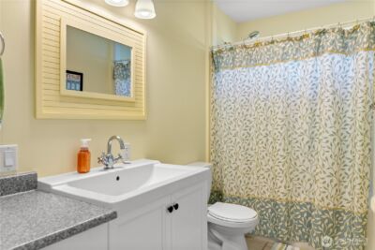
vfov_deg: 53.2
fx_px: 250
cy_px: 125
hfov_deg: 73.7
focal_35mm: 24
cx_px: 188
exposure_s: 1/15
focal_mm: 24
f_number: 4.5
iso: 400
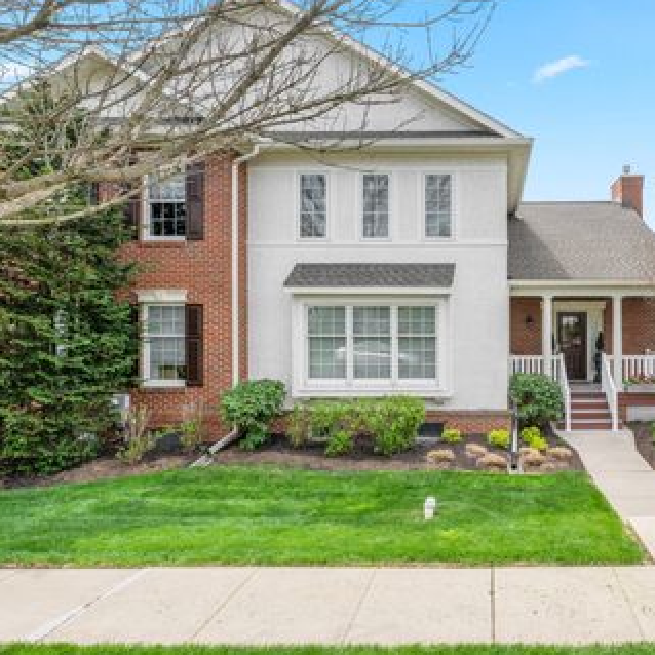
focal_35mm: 21
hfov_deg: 70.5
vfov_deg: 73.0
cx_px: 446
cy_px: 319
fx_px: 442
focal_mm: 15.5
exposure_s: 1/640
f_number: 7.1
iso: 320
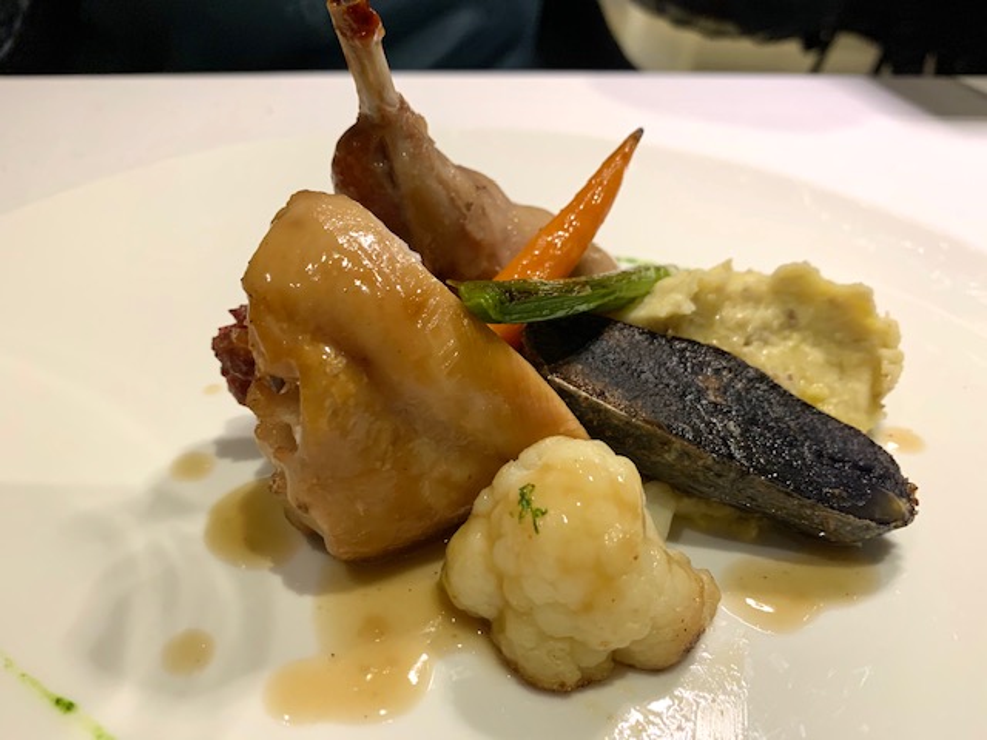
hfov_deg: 67.3
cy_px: 370
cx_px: 494
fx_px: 741
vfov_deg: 53.1
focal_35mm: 26
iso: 160
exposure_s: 1/50
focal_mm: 4.25
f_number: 1.8
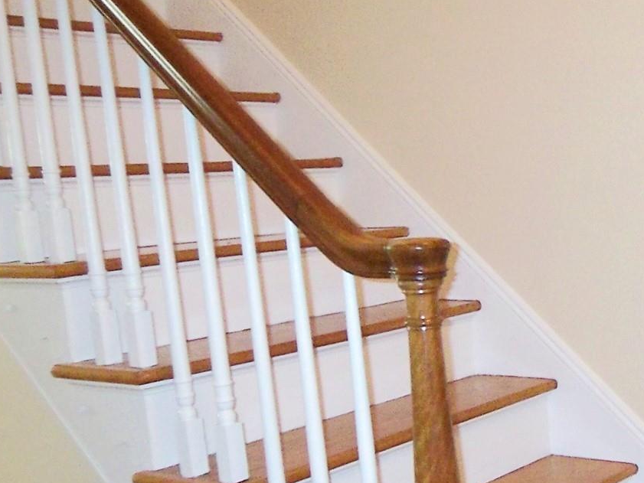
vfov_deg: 26.1
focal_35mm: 56
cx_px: 603
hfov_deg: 32.3
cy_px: 292
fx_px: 1042
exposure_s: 1/30
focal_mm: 3.8
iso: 200
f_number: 2.8
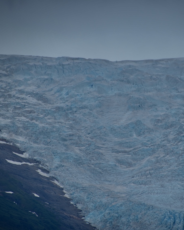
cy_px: 115
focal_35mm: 424
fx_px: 2886
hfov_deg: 3.7
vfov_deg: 4.6
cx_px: 133
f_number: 7.1
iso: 100
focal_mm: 300
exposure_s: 1/640
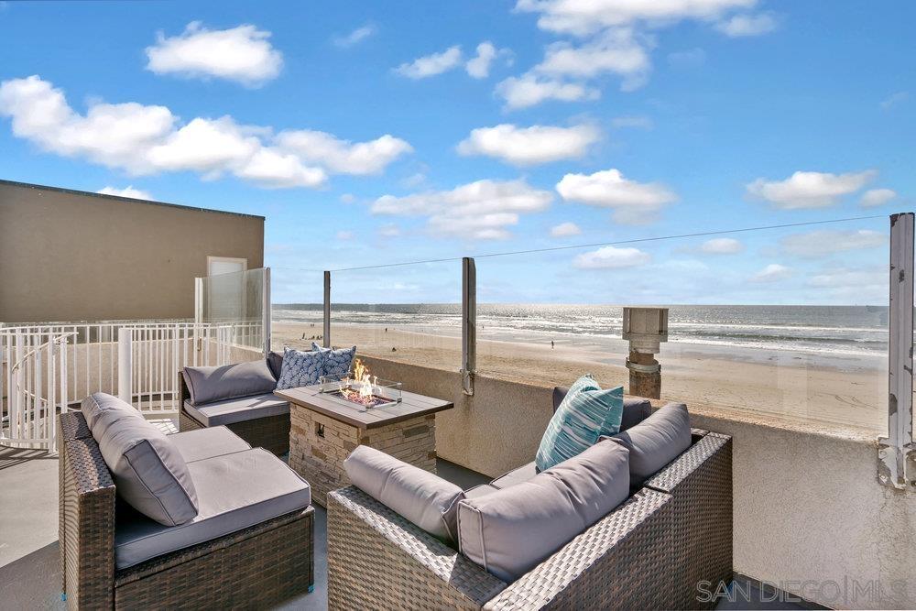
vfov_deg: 73.8
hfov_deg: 96.7
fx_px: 407
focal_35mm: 16
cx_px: 458
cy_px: 306
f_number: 5.6
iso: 100
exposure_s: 1/1000
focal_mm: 16
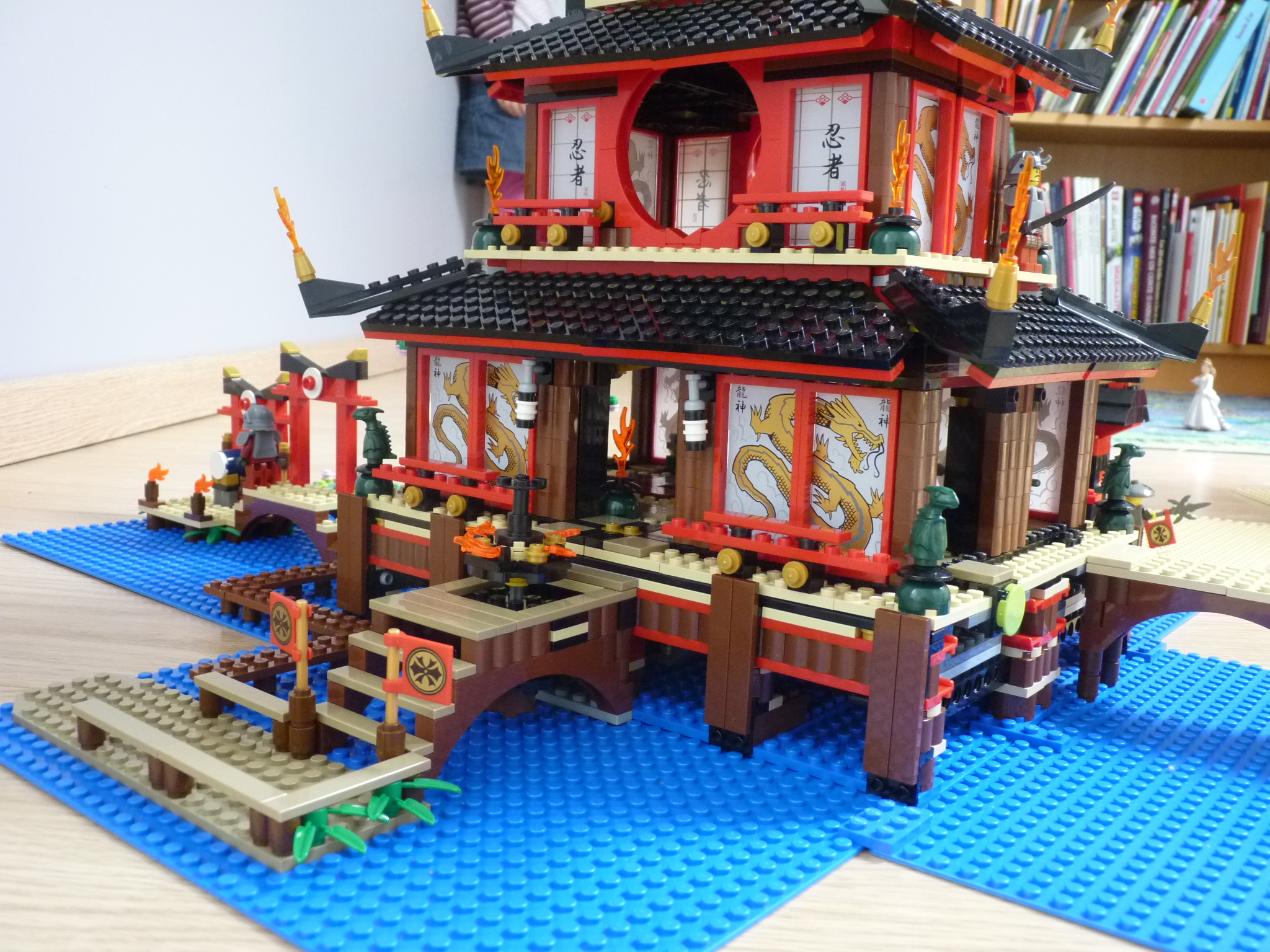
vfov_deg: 42.9
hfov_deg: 55.4
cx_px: 635
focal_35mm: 33
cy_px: 476
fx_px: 1211
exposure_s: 1/25
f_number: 3
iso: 400
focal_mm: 5.9
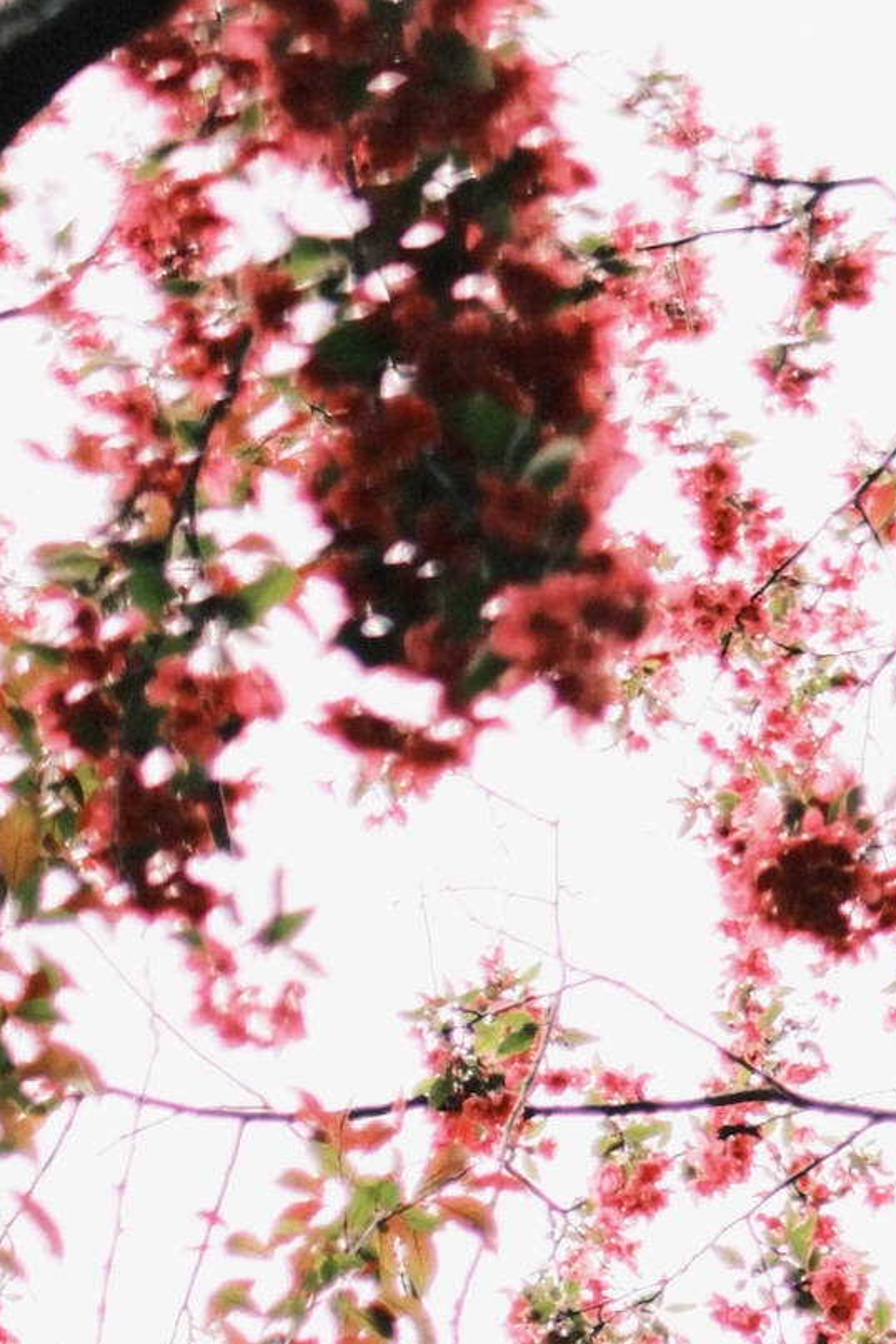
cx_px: 1106
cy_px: 2515
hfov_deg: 12.5
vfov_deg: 15.9
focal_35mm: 107
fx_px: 3994
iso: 250
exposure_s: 1/1250
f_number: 1.4
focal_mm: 16
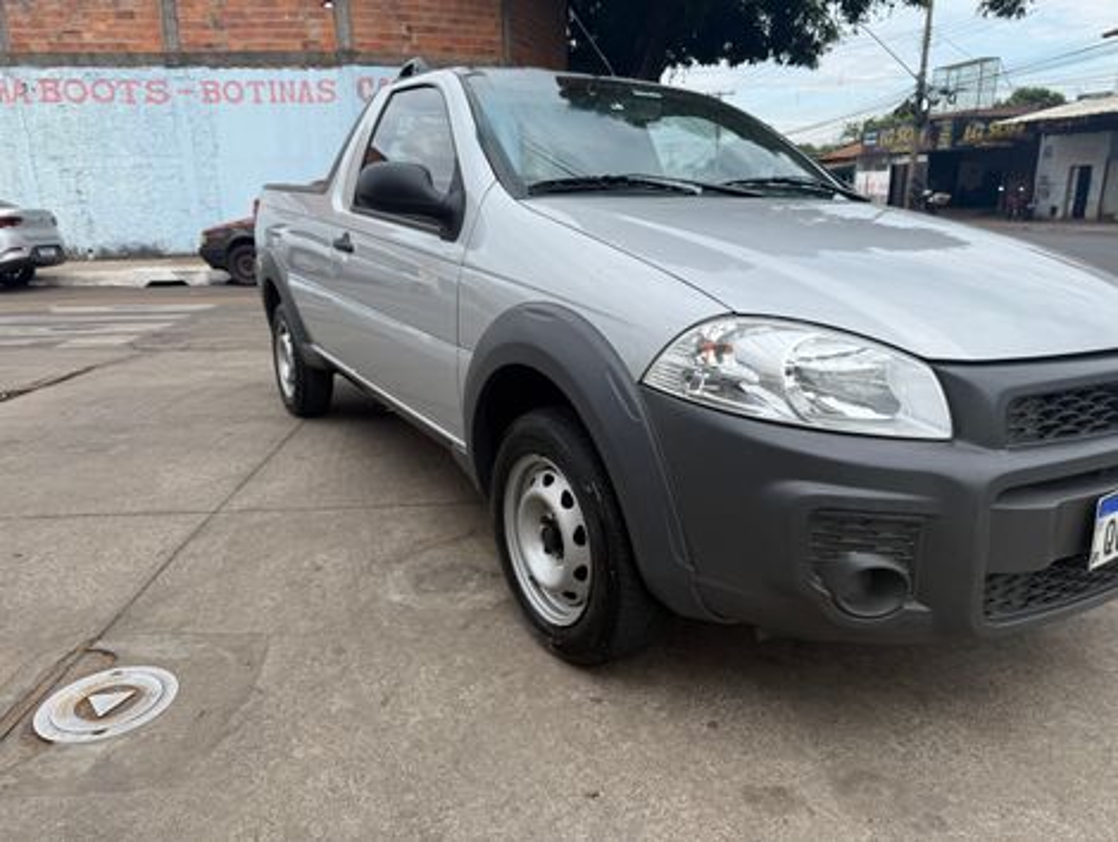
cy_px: 421
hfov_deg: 71.5
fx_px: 776
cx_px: 559
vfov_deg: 56.9
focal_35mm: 24
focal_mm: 6.76
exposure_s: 1/2703
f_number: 1.78
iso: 80
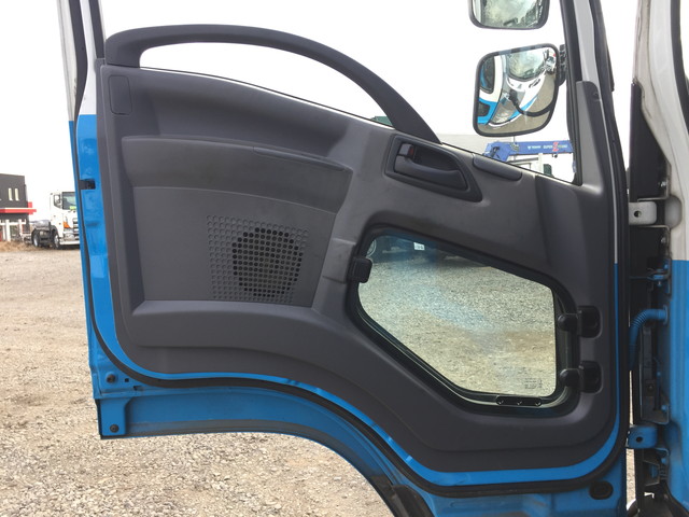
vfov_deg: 48.2
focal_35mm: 29
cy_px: 258
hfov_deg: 61.7
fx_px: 577
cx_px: 344
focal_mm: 4.15
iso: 32
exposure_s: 1/184
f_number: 2.2
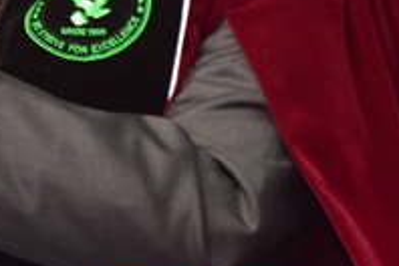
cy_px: -202
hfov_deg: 2.3
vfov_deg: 1.5
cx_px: -43
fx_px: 10041
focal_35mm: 906
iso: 2000
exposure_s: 1/320
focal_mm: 200
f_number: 3.2
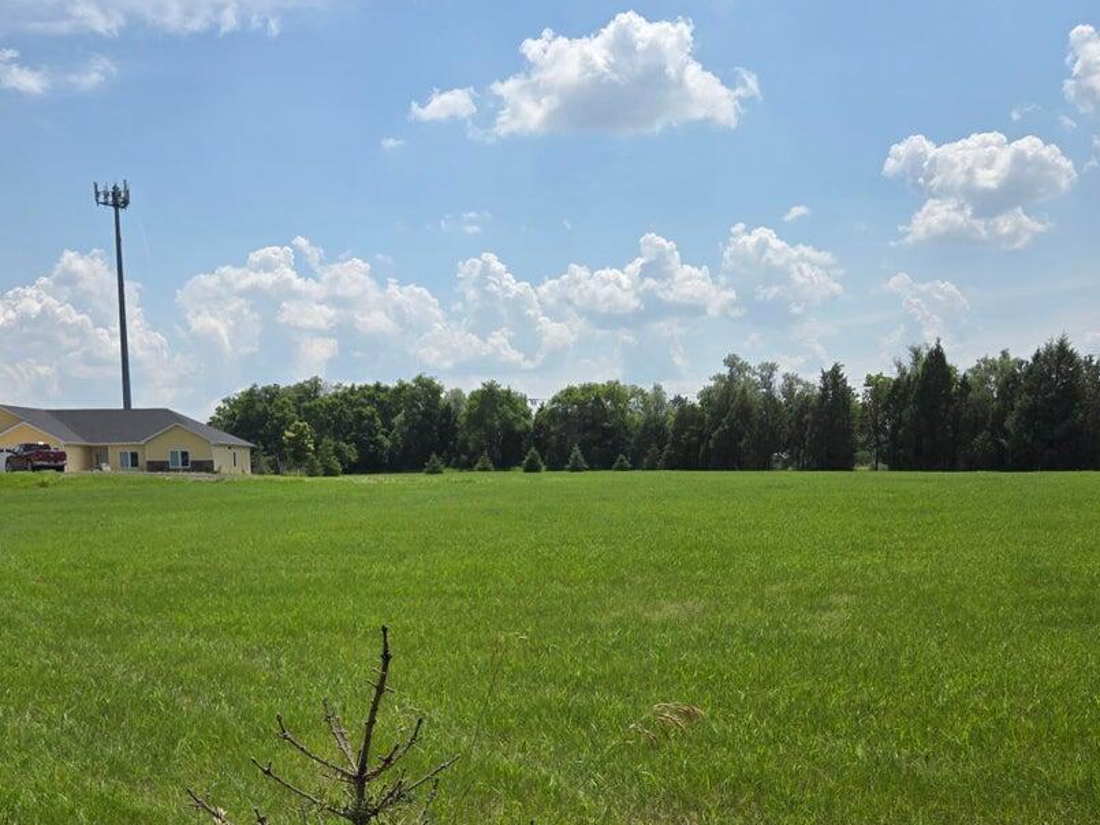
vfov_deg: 35.9
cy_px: 628
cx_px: 452
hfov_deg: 47.6
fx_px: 1239
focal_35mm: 39
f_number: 1.8
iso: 25
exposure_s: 1/3354
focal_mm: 5.4
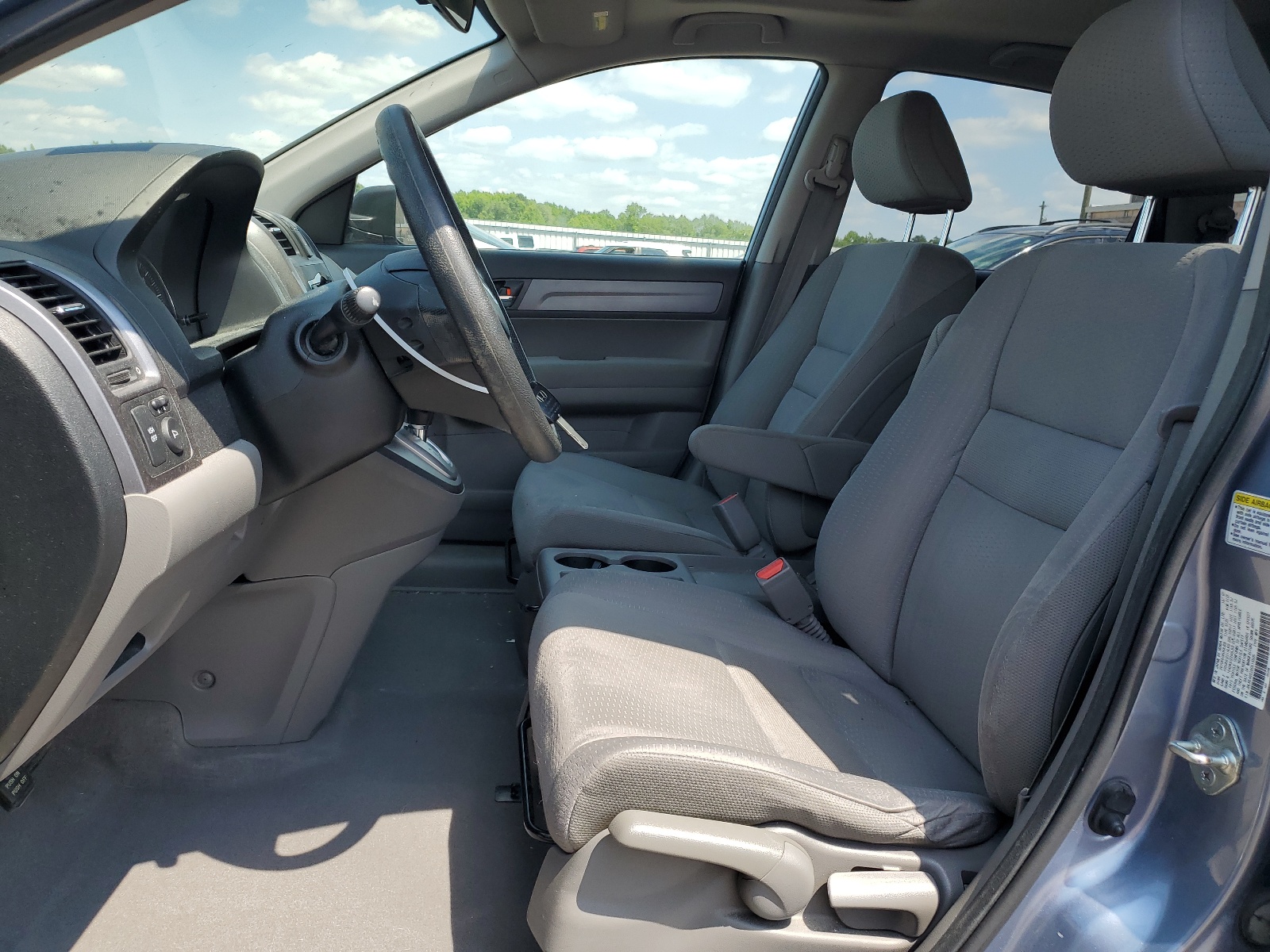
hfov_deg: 67.3
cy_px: 476
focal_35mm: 26
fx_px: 954
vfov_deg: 53.1
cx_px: 635
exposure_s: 1/1250
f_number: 1.5
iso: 50
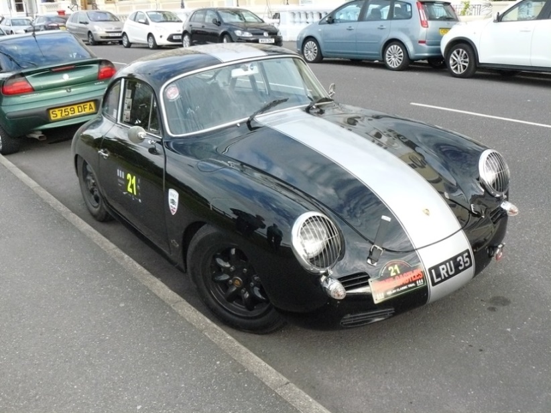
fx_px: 573
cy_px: 206
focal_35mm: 36
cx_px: 276
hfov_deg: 51.4
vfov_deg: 39.6
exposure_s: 1/250
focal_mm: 6
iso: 400
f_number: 5
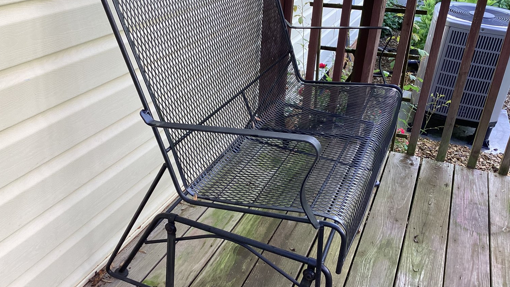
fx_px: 460
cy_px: 142
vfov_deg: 34.6
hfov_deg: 58.0
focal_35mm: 34
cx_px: 254
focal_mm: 3.3
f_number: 2.4
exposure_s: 1/120
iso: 50
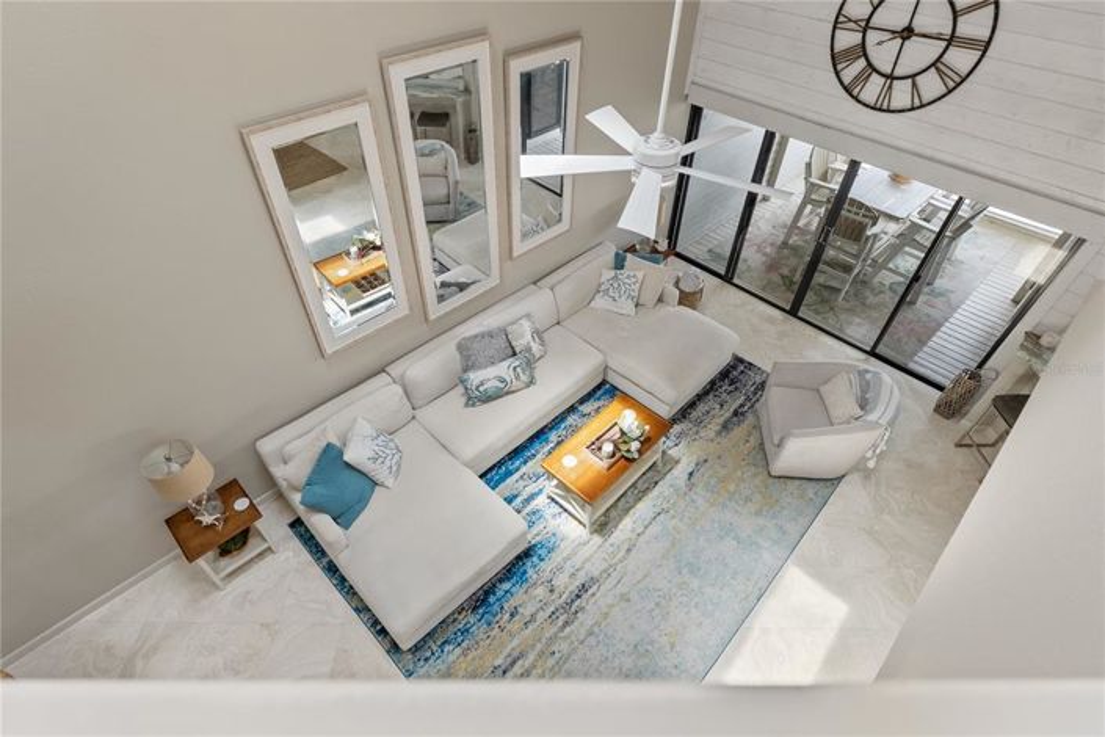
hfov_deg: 88.4
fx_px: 568
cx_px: 552
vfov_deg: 65.9
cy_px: 368
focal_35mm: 18
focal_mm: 18.5
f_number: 4
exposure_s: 1/250
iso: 1600
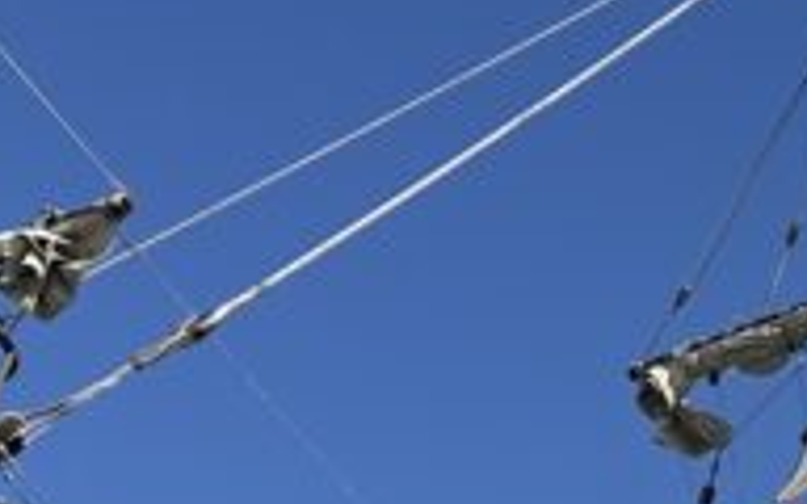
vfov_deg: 12.1
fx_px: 2243
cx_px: 1068
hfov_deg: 18.8
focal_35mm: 102
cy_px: 823
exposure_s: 1/5000
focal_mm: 6.86
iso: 80
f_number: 1.78
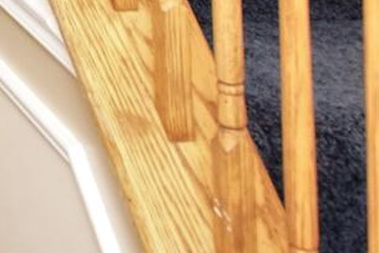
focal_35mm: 101
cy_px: -458
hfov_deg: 15.1
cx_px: -441
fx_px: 1064
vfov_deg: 10.5
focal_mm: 10
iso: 800
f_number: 4.5
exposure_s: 1/100
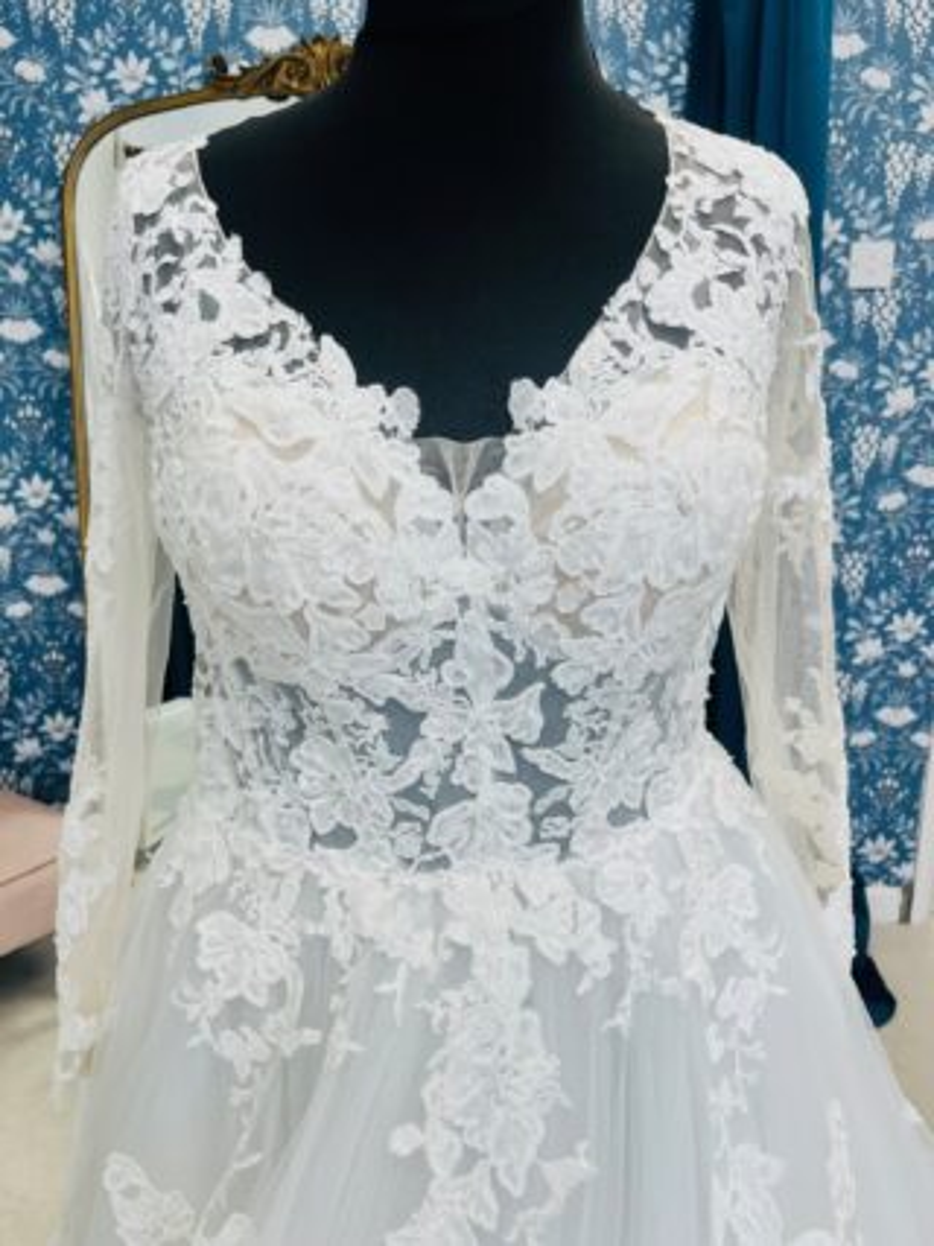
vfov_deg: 67.3
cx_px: 467
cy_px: 623
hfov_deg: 53.0
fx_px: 936
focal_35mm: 26
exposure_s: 1/120
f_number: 1.6
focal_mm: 5.1
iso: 50
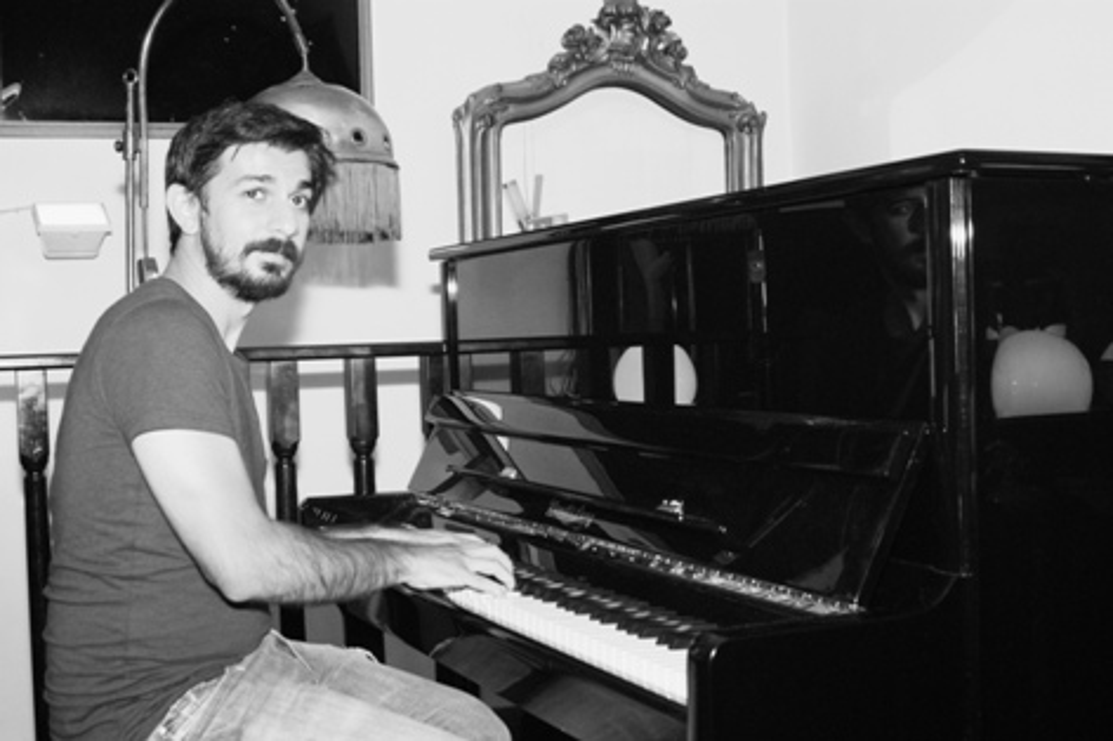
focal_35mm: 45
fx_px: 1390
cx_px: 556
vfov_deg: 29.8
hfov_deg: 43.6
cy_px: 370
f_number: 5.6
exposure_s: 1/60
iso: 400
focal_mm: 30
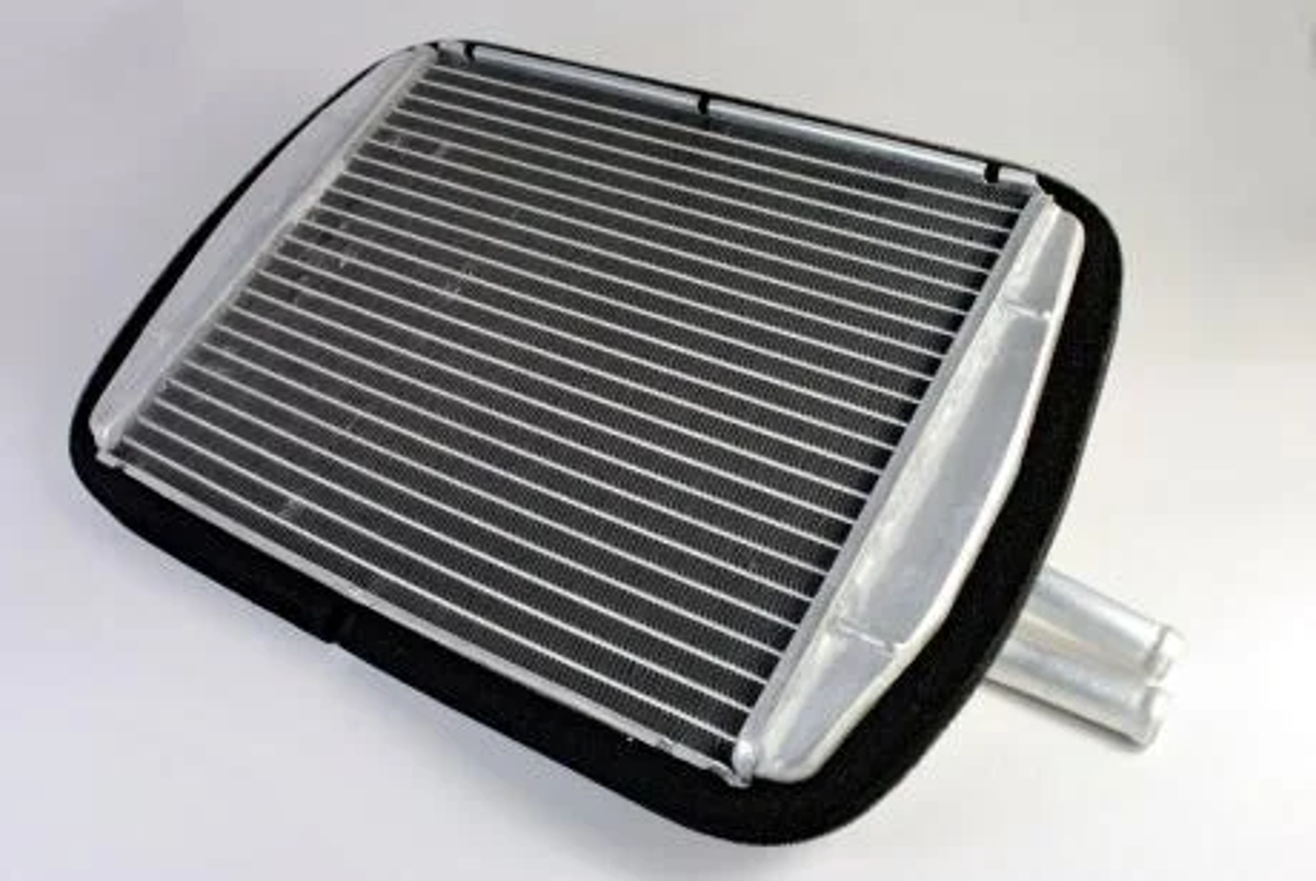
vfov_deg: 40.1
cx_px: 658
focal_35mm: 33
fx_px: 1208
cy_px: 440
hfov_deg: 57.2
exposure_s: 1/10
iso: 100
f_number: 11
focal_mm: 22
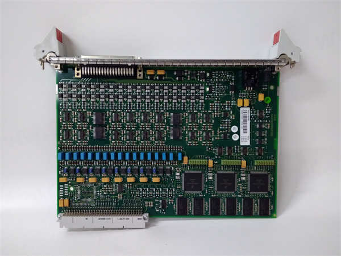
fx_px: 266
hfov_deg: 65.3
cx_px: 170
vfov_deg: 51.4
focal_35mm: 27
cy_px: 128
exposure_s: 1/33
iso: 582
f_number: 2
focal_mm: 3.79
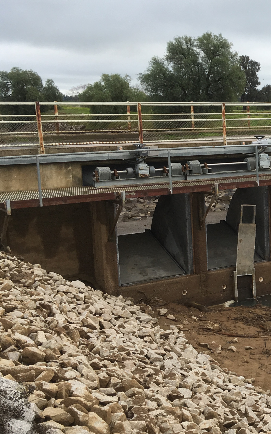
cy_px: 213
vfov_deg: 35.1
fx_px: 685
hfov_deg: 19.5
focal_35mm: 58
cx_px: 405
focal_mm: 4.15
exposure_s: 1/663
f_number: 2.2
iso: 25
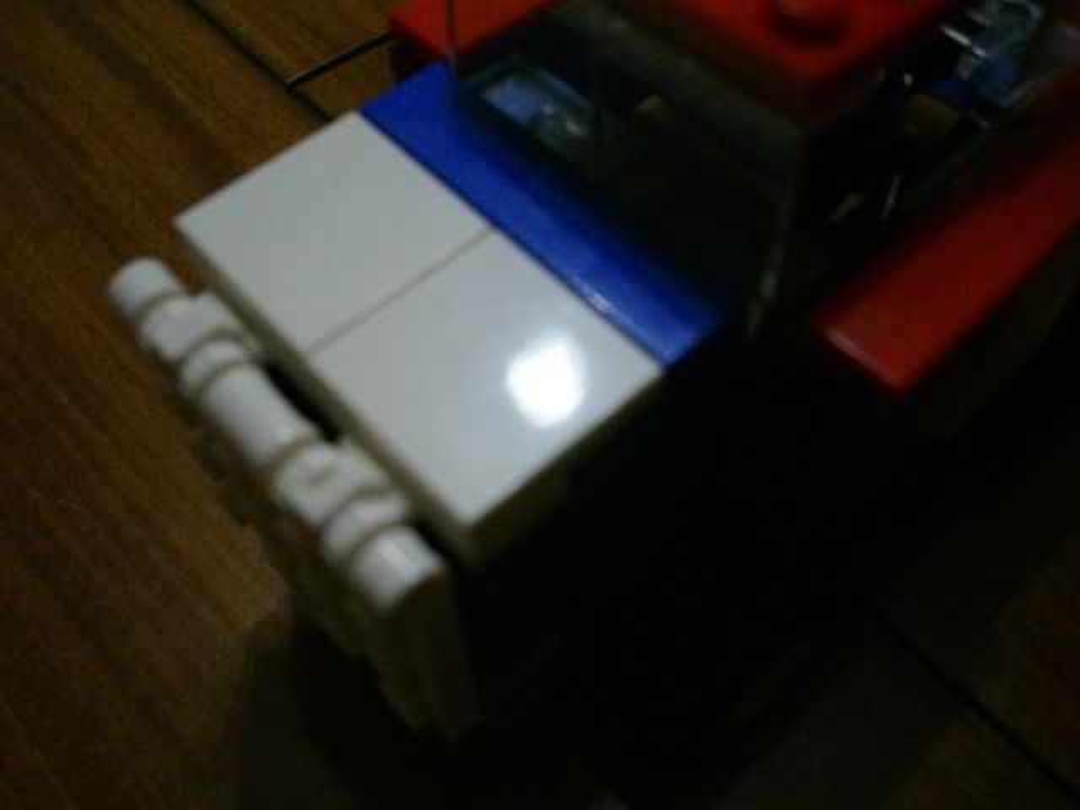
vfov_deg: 38.7
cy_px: 405
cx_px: 540
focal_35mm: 37
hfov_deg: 50.1
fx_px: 1154
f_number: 2.8
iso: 425
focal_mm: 6.2
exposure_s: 1/50
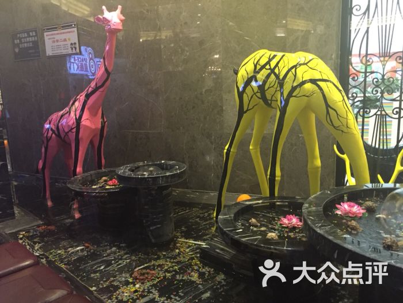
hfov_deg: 61.7
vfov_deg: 48.2
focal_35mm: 29
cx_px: 202
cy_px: 152
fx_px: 338
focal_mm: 4.15
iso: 250
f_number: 2.2
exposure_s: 1/20
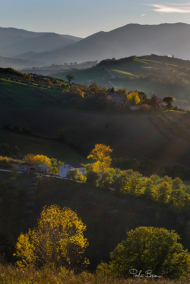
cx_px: 95
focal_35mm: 117
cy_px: 142
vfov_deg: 17.5
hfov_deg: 11.7
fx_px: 926
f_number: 10
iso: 100
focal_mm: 78
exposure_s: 1/100
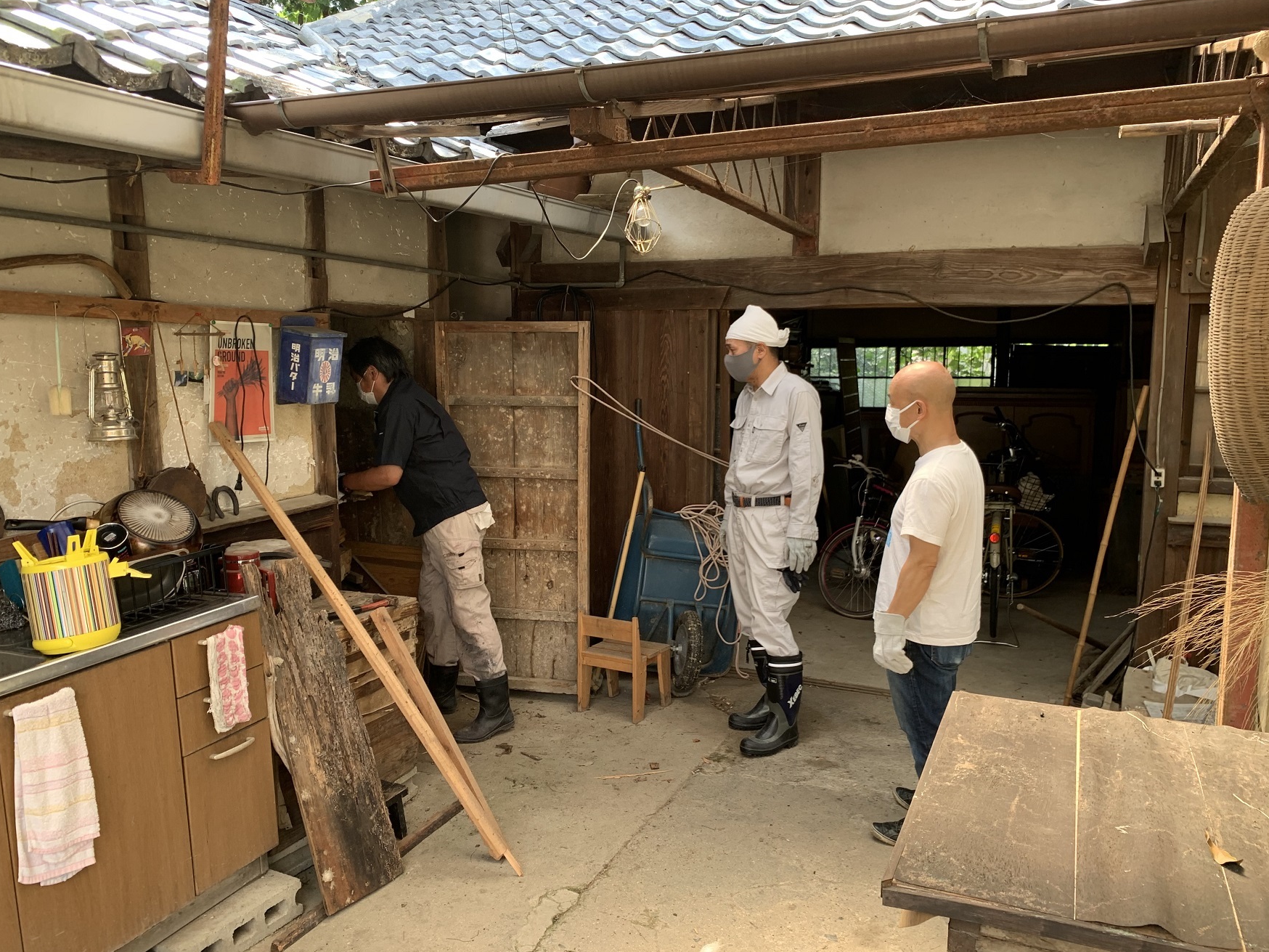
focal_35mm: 27
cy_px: 474
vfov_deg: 51.4
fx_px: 990
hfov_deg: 65.3
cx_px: 619
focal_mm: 4.25
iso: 50
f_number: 1.8
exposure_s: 1/120
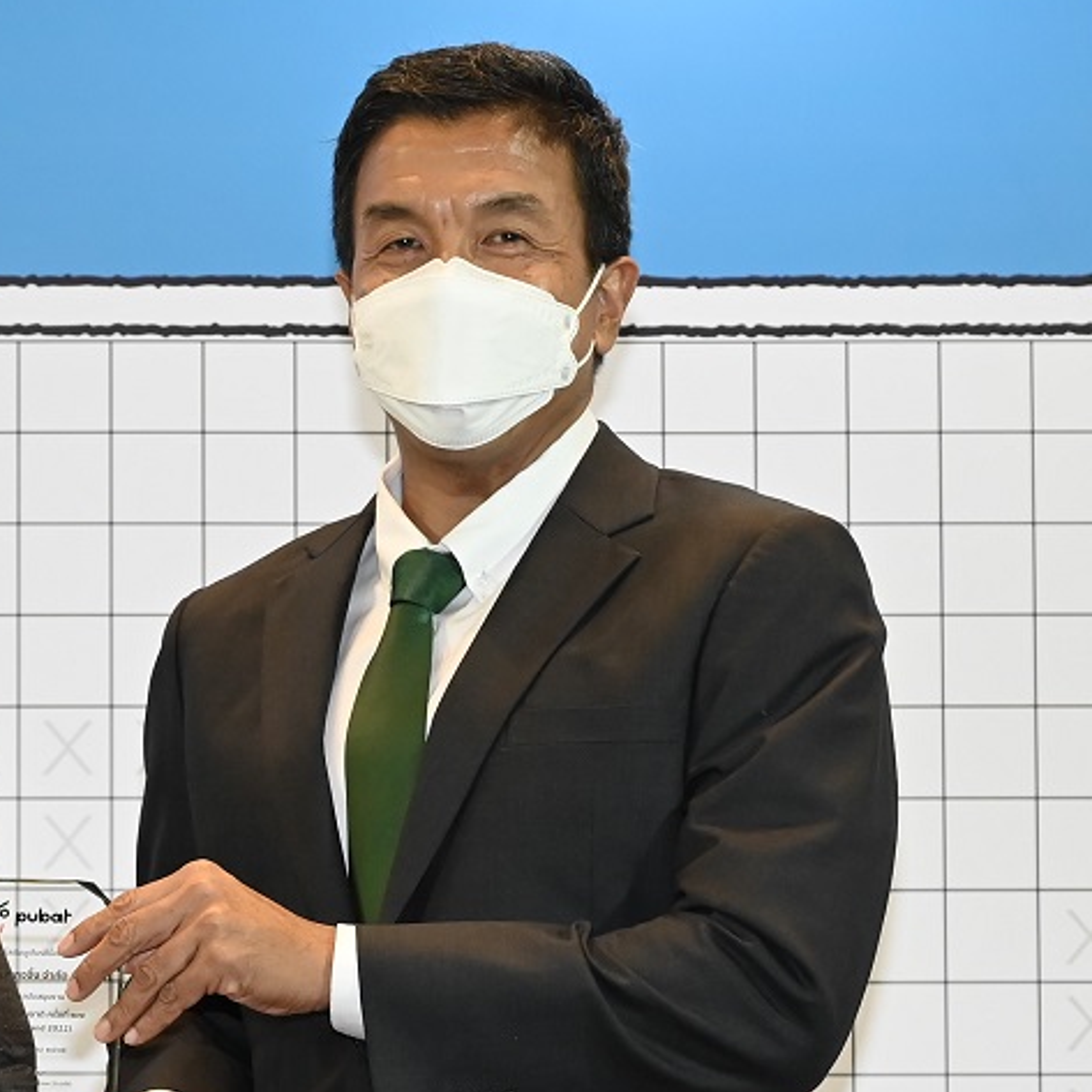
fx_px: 7281
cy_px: 1069
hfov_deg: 8.5
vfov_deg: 8.5
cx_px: 63
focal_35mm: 204
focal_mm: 70
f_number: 5.6
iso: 2500
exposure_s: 1/160
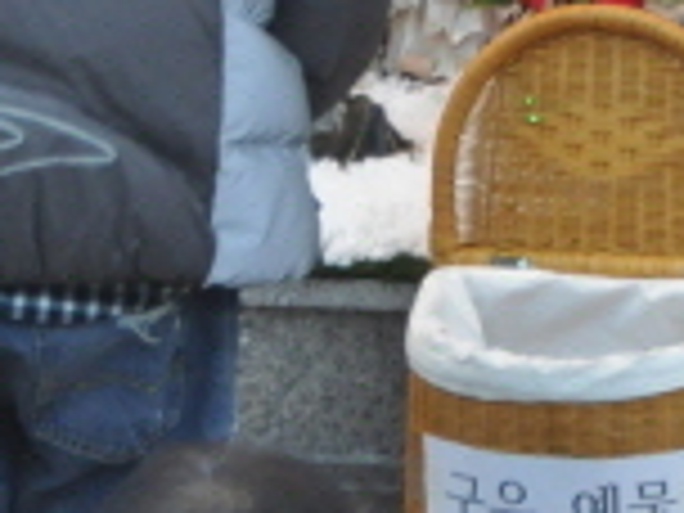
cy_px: -259
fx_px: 11234
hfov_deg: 3.5
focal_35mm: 569
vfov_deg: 2.6
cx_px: -292
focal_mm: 75
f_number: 5.3
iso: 1000
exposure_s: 1/30
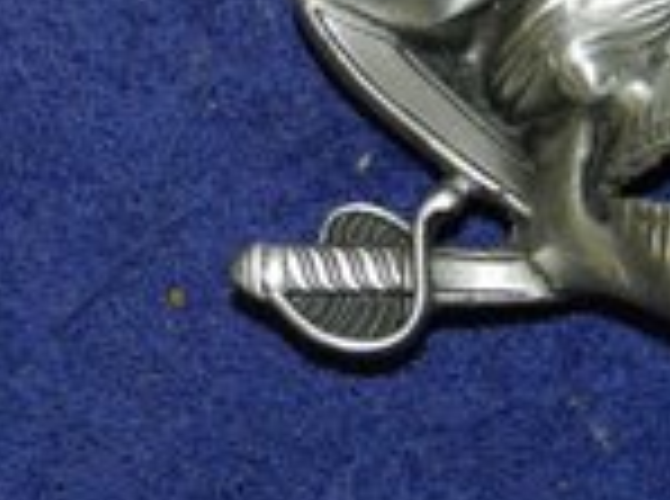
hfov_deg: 12.4
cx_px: 767
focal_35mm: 157
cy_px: -25
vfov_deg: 9.3
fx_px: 3031
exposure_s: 1/30
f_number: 4.7
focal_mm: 12.1
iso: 200
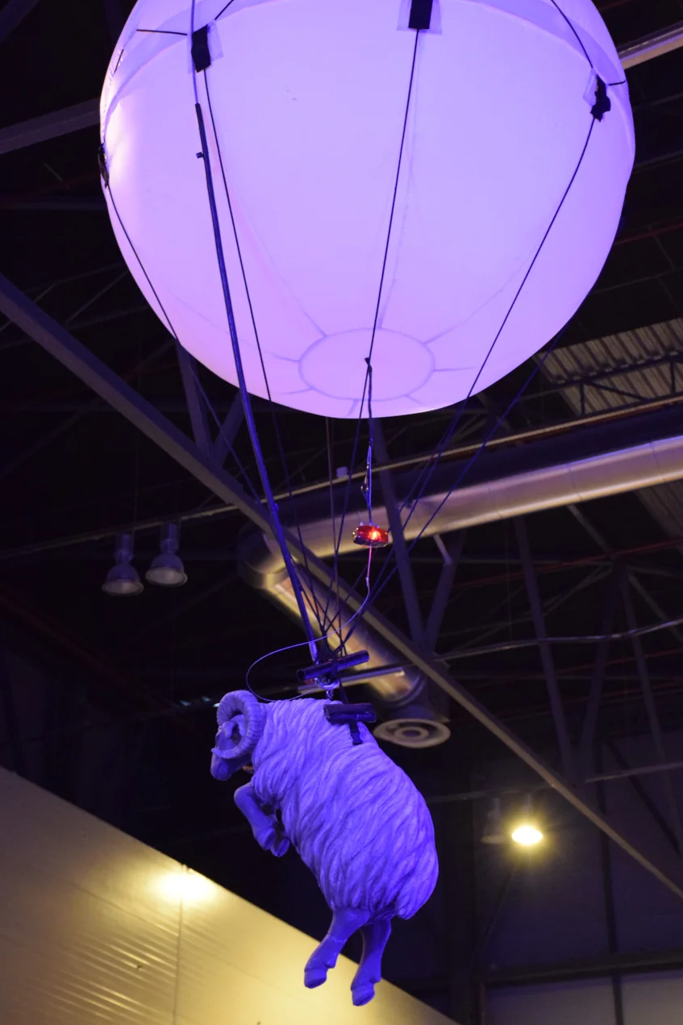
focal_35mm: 68
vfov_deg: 29.6
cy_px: 452
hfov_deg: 20.0
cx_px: 349
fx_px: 1936
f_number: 4.5
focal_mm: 40
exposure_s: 1/60
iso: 4000
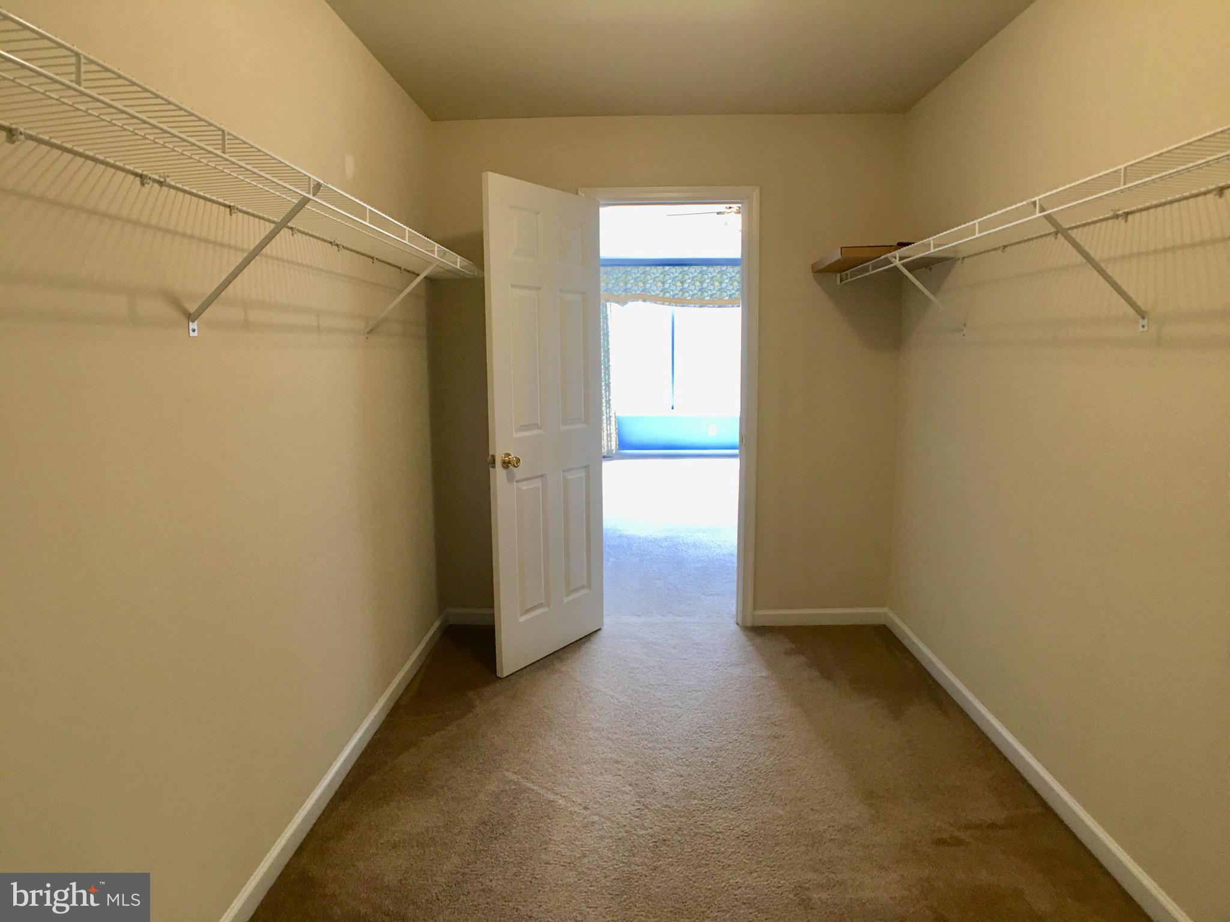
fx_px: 1030
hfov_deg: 61.7
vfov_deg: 48.2
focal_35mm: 29
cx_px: 615
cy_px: 461
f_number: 2.2
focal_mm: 4.15
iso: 40
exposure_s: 1/15
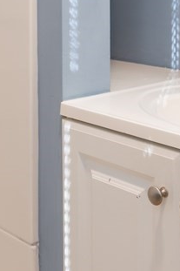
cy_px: -25
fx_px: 593
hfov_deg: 17.2
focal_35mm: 79
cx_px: 110
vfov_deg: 24.1
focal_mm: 16
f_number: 8
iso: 100
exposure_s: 1/20
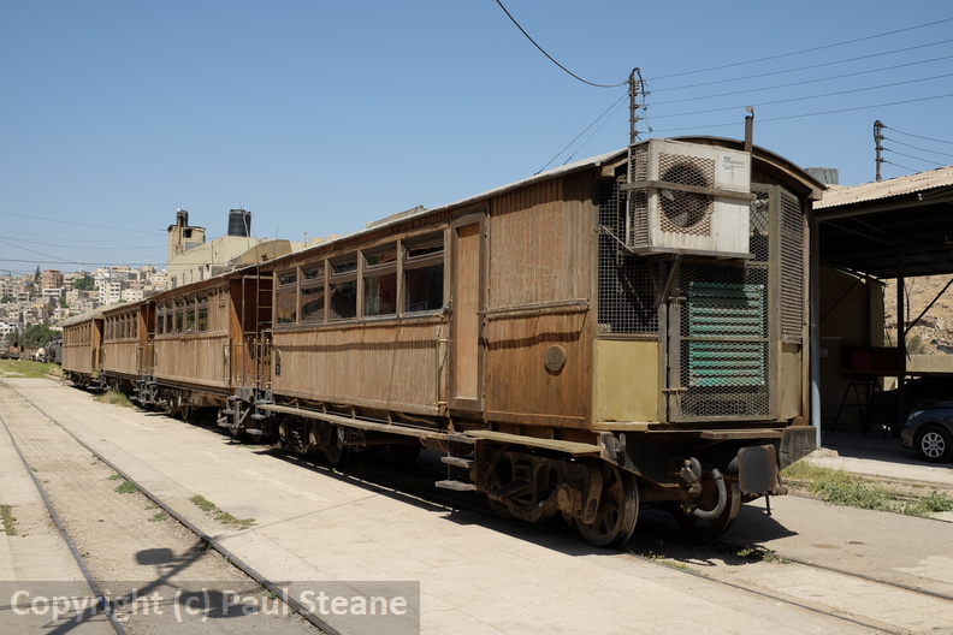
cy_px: 318
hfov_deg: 53.1
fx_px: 953
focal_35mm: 36
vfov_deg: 36.9
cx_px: 476
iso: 200
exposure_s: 1/420
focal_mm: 24.3
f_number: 8
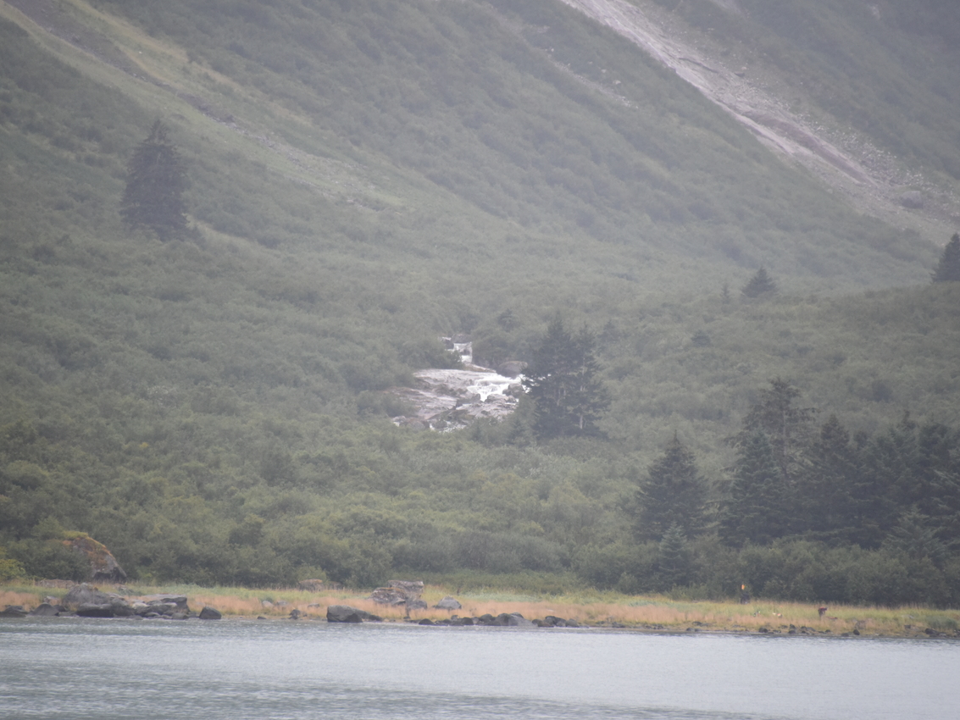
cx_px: 478
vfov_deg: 4.6
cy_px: 359
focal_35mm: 326
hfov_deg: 6.1
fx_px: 9042
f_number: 5.6
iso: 2200
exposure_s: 1/640
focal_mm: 300
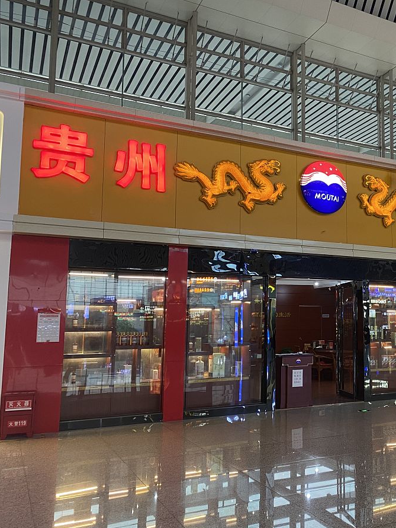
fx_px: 533
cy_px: 266
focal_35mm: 35
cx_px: 324
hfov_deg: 38.9
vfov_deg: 52.6
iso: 200
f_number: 1.8
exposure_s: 1/59
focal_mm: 4.25
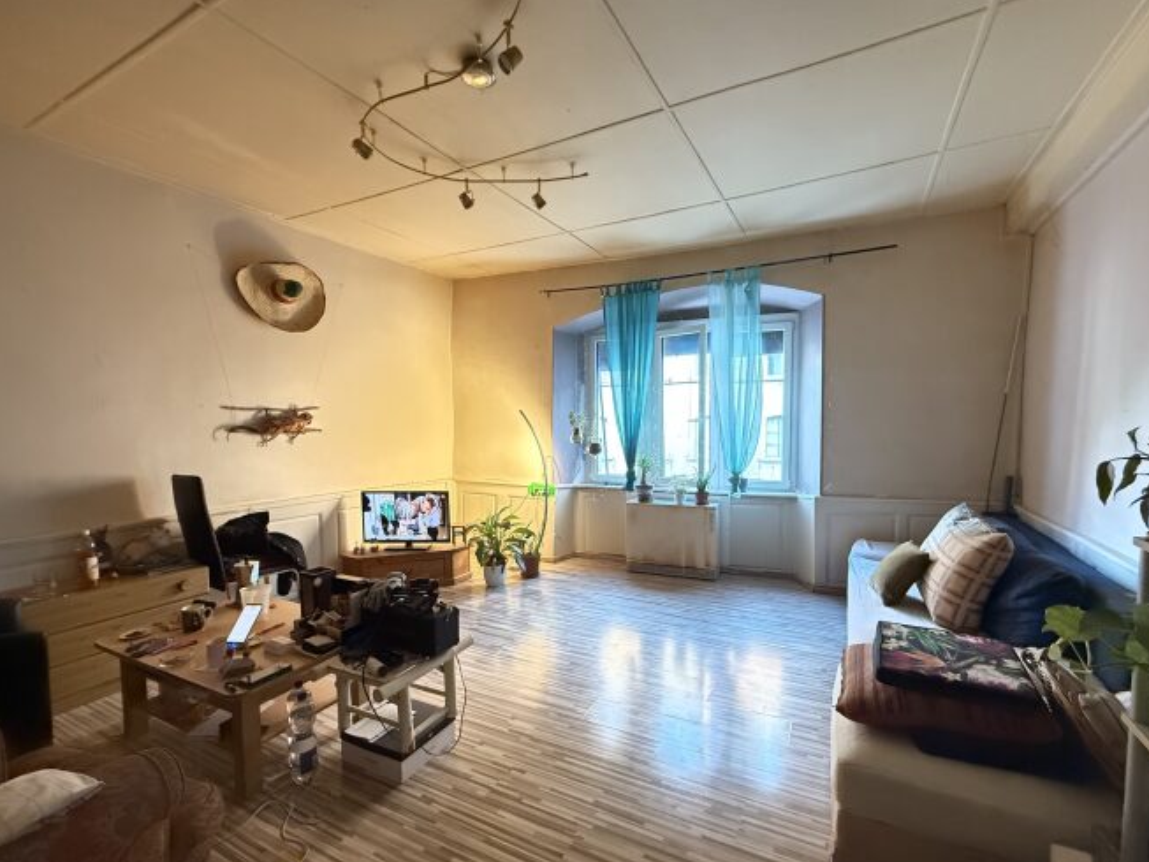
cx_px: 609
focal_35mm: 15
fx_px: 498
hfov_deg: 98.0
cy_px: 449
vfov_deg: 81.7
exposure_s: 1/36
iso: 1250
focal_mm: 2.22
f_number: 2.2
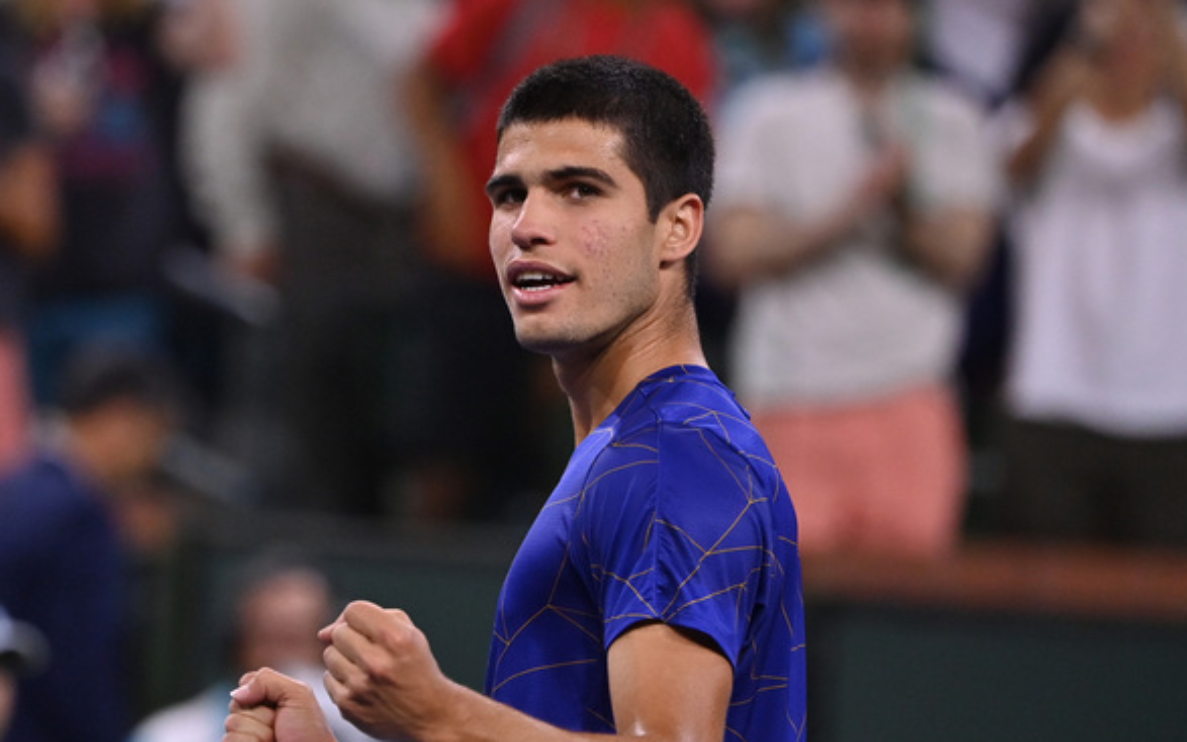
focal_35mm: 469
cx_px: 510
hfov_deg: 4.5
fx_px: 15173
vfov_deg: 2.8
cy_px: 597
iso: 2500
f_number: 4
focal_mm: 270
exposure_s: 1/2000
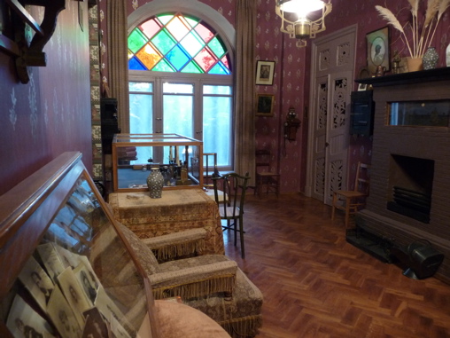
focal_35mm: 28
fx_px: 364
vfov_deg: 49.7
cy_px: 169
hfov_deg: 63.4
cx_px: 225
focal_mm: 4.7
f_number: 3.3
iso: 400
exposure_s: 1/8
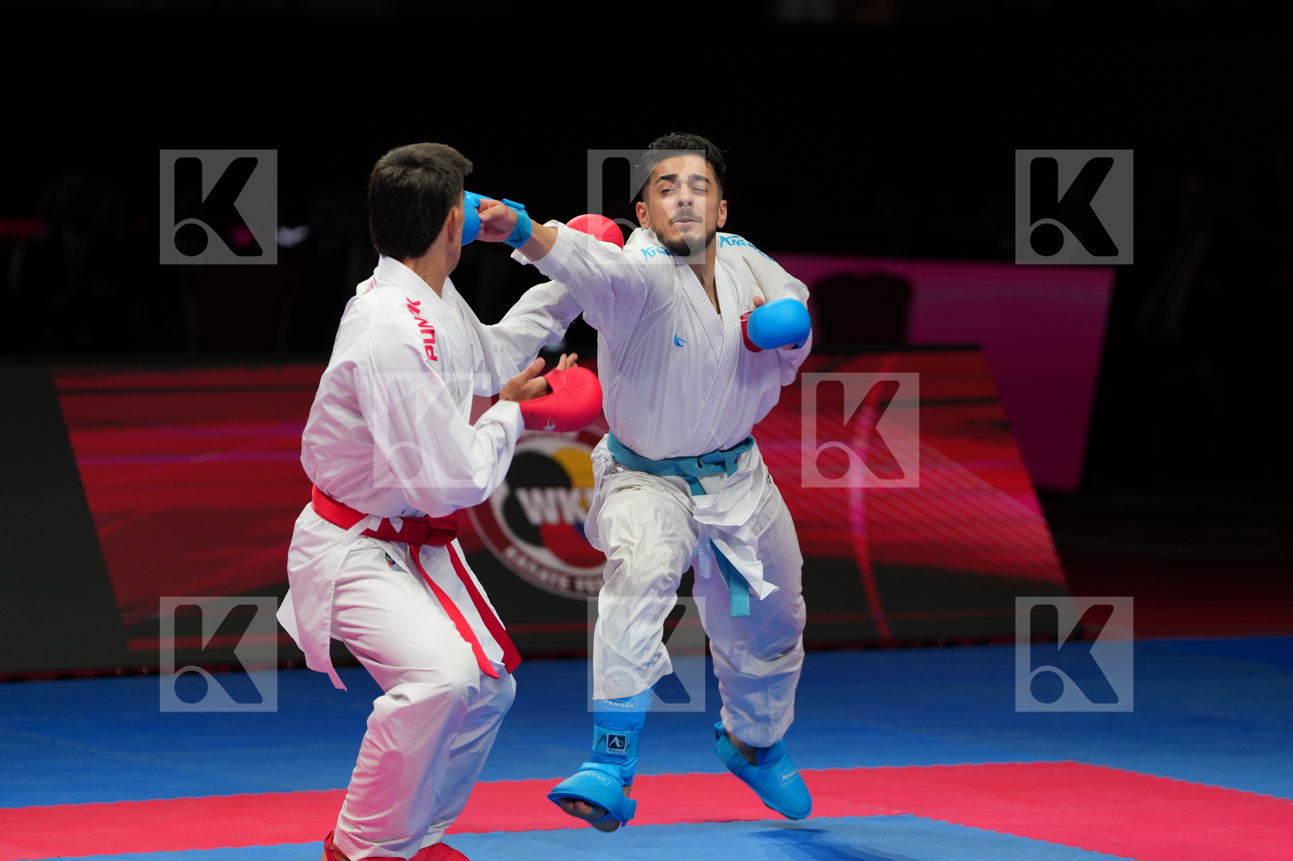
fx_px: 7181
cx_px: 646
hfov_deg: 10.3
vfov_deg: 6.9
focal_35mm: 200
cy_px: 430
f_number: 2.8
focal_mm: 200
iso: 500
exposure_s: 1/1000
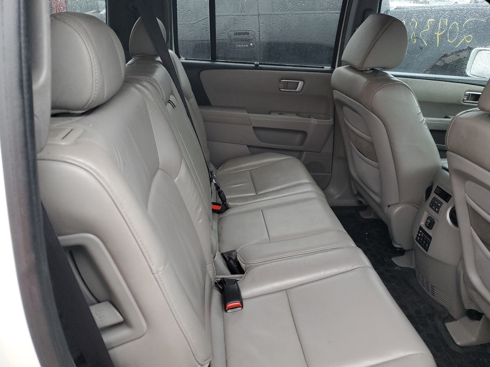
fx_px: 368
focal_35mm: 26
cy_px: 184
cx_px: 245
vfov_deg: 53.1
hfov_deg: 67.3
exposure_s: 1/60.2
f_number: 1.5
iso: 174
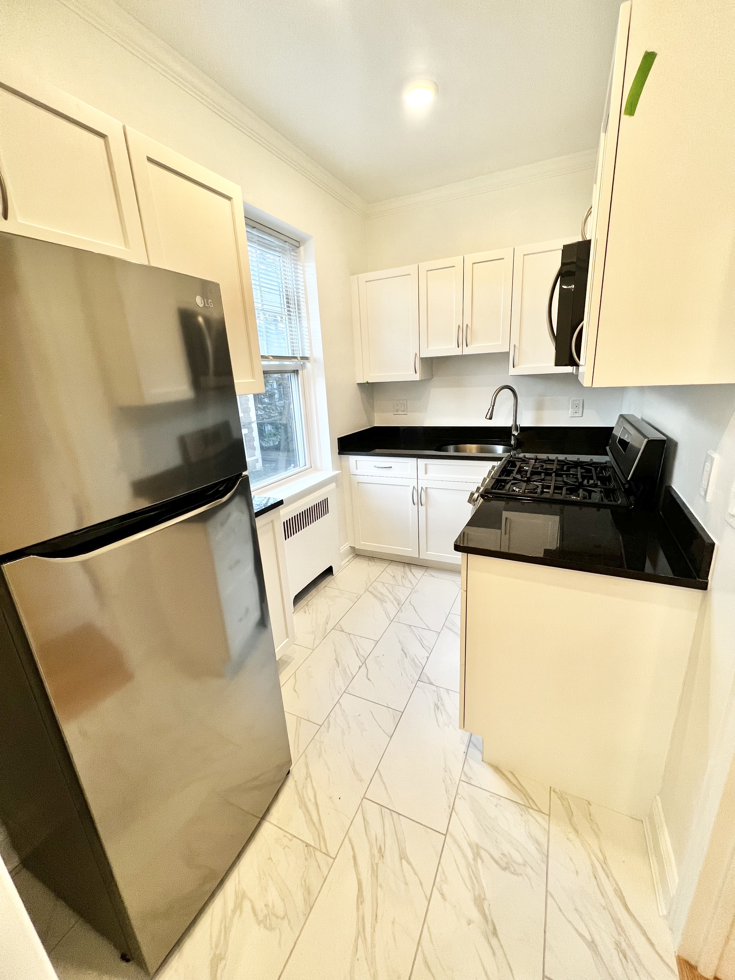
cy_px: 490
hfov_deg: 89.9
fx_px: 368
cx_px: 368
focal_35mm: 13
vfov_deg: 106.2
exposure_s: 1/120
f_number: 1.8
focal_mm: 1.57
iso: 125
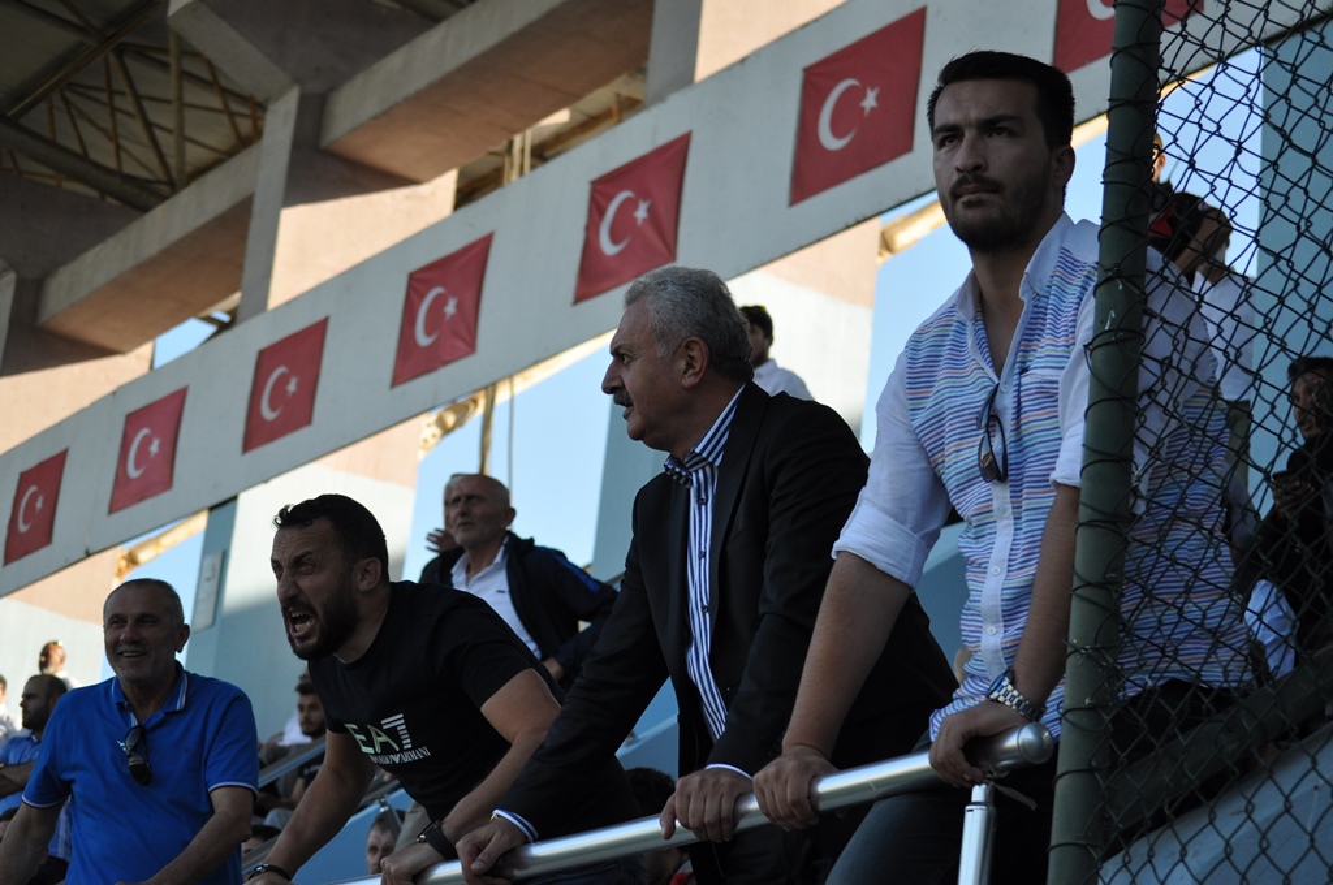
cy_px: 442
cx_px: 666
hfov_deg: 24.6
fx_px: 3051
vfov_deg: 16.5
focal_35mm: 82
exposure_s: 1/1000
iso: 400
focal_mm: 55
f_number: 4.5
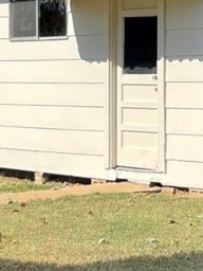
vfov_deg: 12.7
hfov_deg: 9.5
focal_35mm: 156
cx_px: 76
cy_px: 141
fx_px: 1220
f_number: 1.6
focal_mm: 4.2
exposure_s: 1/2212
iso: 32
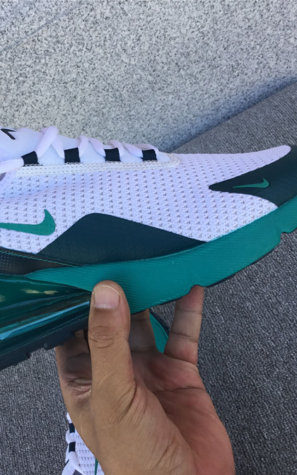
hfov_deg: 28.7
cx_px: 71
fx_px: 570
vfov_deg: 45.3
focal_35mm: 44
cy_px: 238
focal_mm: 3.3
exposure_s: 1/129
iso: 25
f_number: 2.4
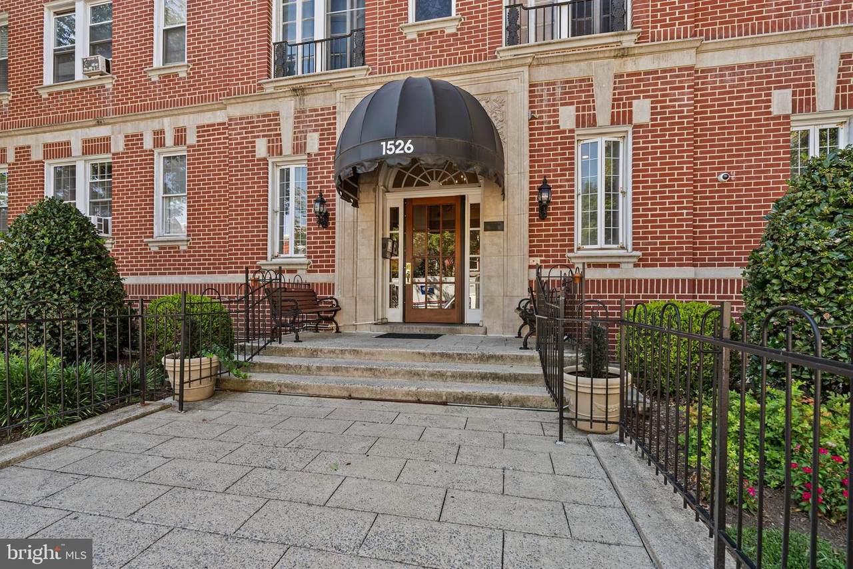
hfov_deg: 96.7
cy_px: 284
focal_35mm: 16
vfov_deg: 73.8
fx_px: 379
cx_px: 426
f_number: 8
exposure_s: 1/6
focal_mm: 16
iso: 200
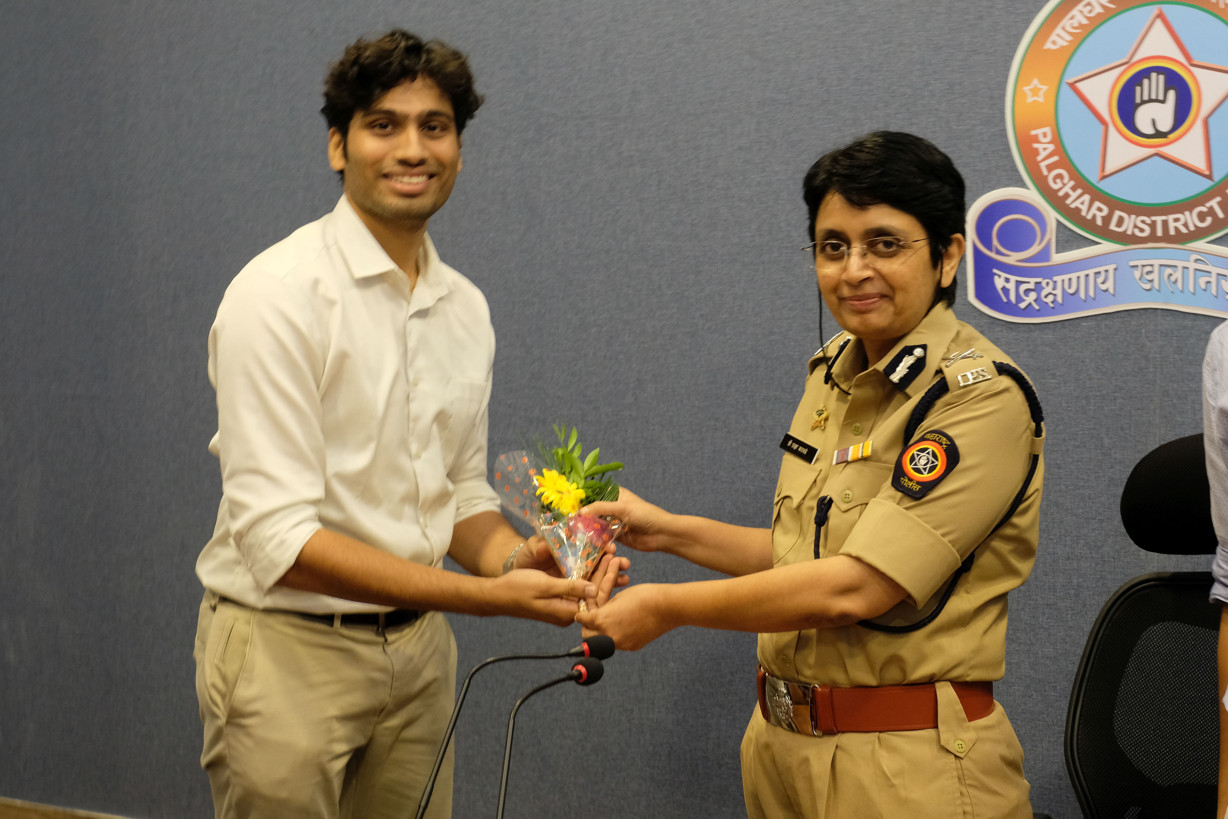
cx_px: 614
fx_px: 1910
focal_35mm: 56
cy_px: 410
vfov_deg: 24.2
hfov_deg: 35.6
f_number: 5.6
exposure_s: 1/30
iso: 2500
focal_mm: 37.6
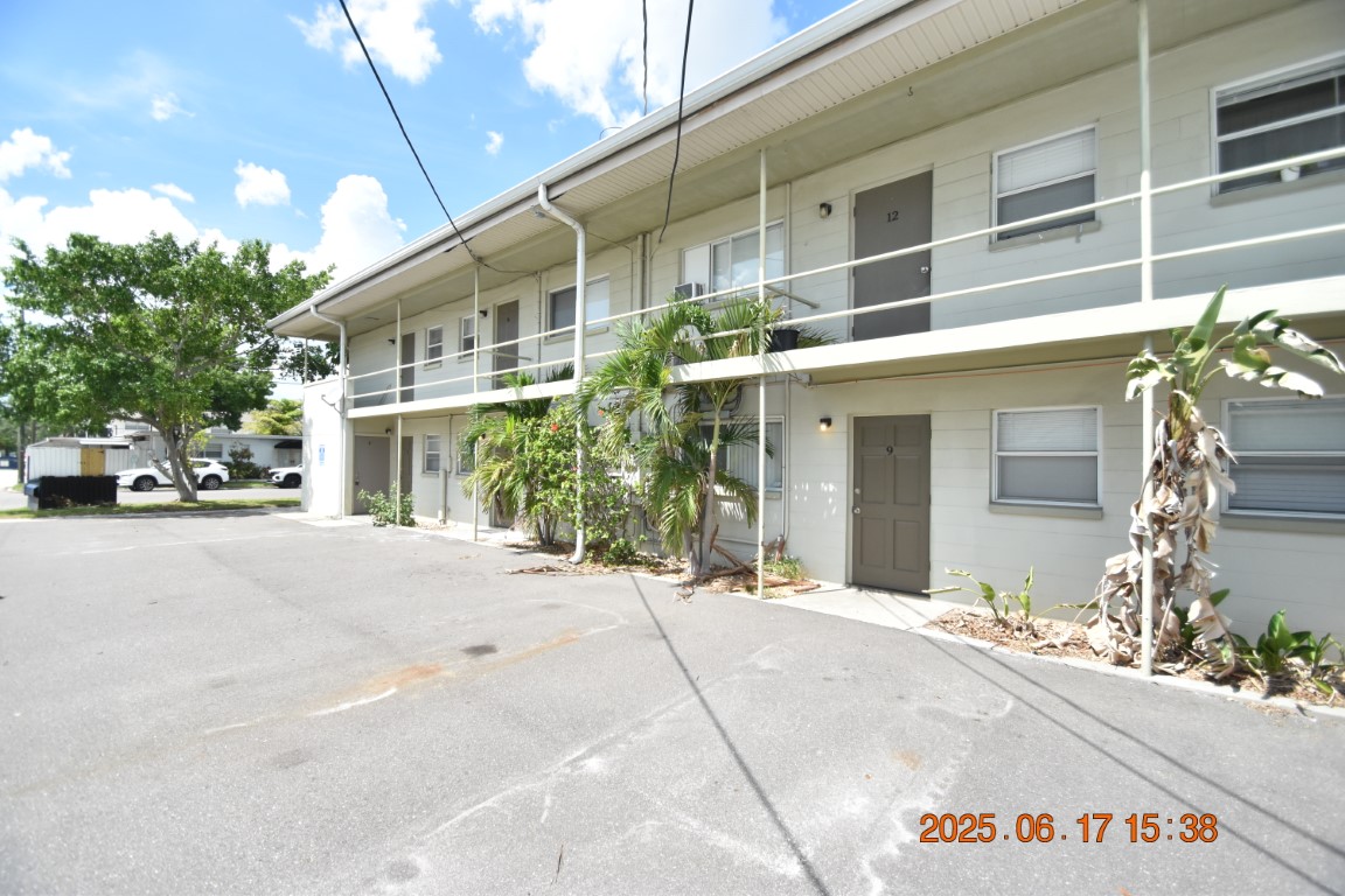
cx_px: 672
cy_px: 448
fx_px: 560
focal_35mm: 15
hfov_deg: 100.4
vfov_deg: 77.3
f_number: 3.5
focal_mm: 10
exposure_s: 1/4000
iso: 800
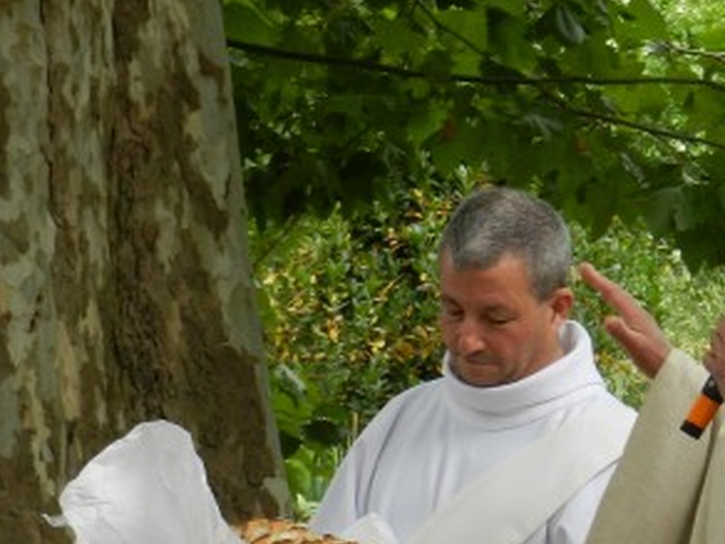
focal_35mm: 318
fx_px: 6660
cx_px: 646
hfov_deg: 6.2
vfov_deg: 4.7
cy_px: 509
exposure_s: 1/60
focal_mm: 25.7
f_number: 5.1
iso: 160
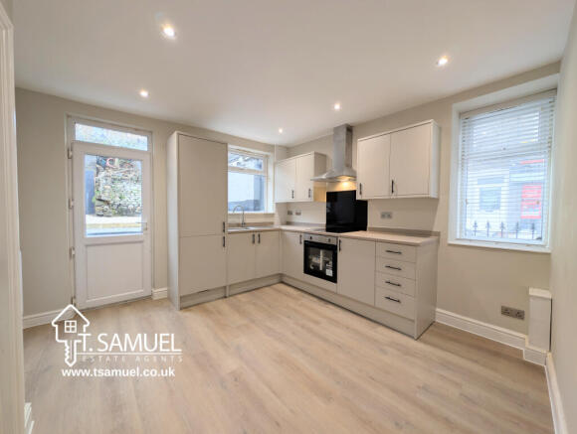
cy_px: 217
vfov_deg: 94.7
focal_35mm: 12
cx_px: 288
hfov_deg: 110.4
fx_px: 200
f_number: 1.95
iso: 37
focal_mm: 2.23
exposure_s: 1/50
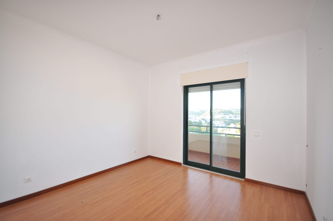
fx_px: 139
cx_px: 166
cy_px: 110
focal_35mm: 15
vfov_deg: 77.2
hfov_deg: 100.5
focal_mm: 10
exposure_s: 1/100
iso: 400
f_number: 4.5
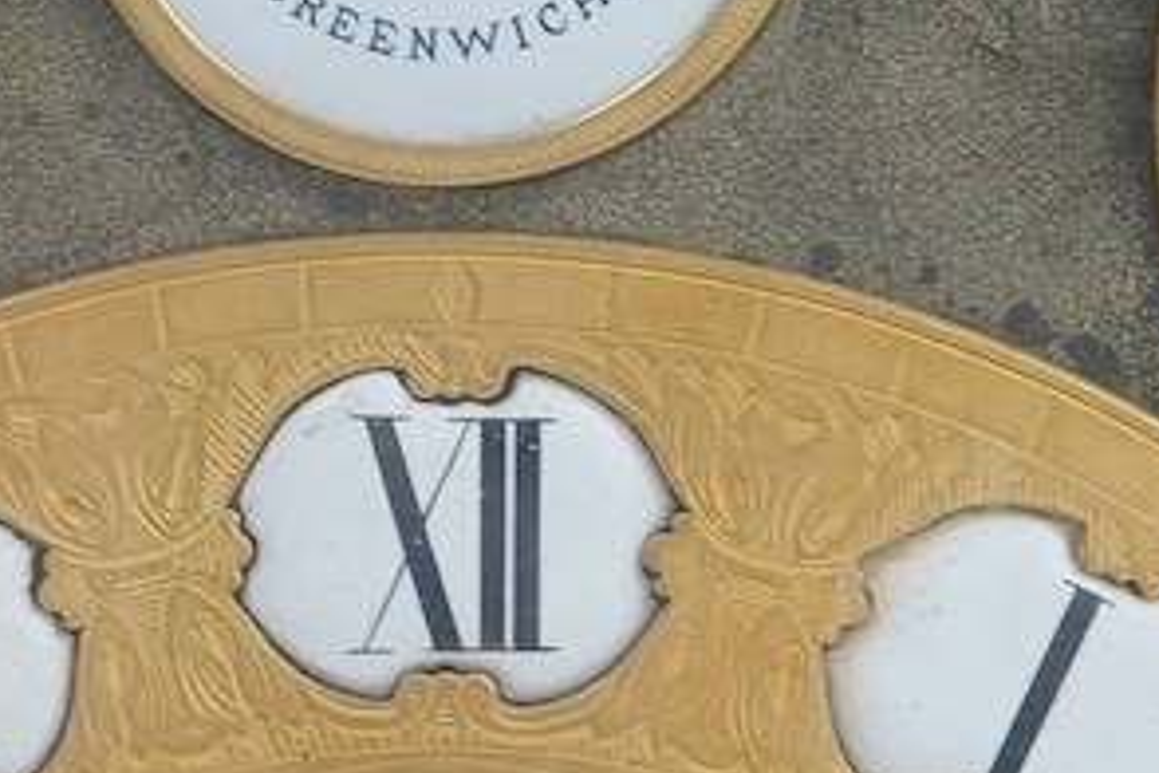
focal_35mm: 210
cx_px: 499
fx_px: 6760
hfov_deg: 9.8
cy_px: 450
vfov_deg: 6.5
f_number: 8
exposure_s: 1/25
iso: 640
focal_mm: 36
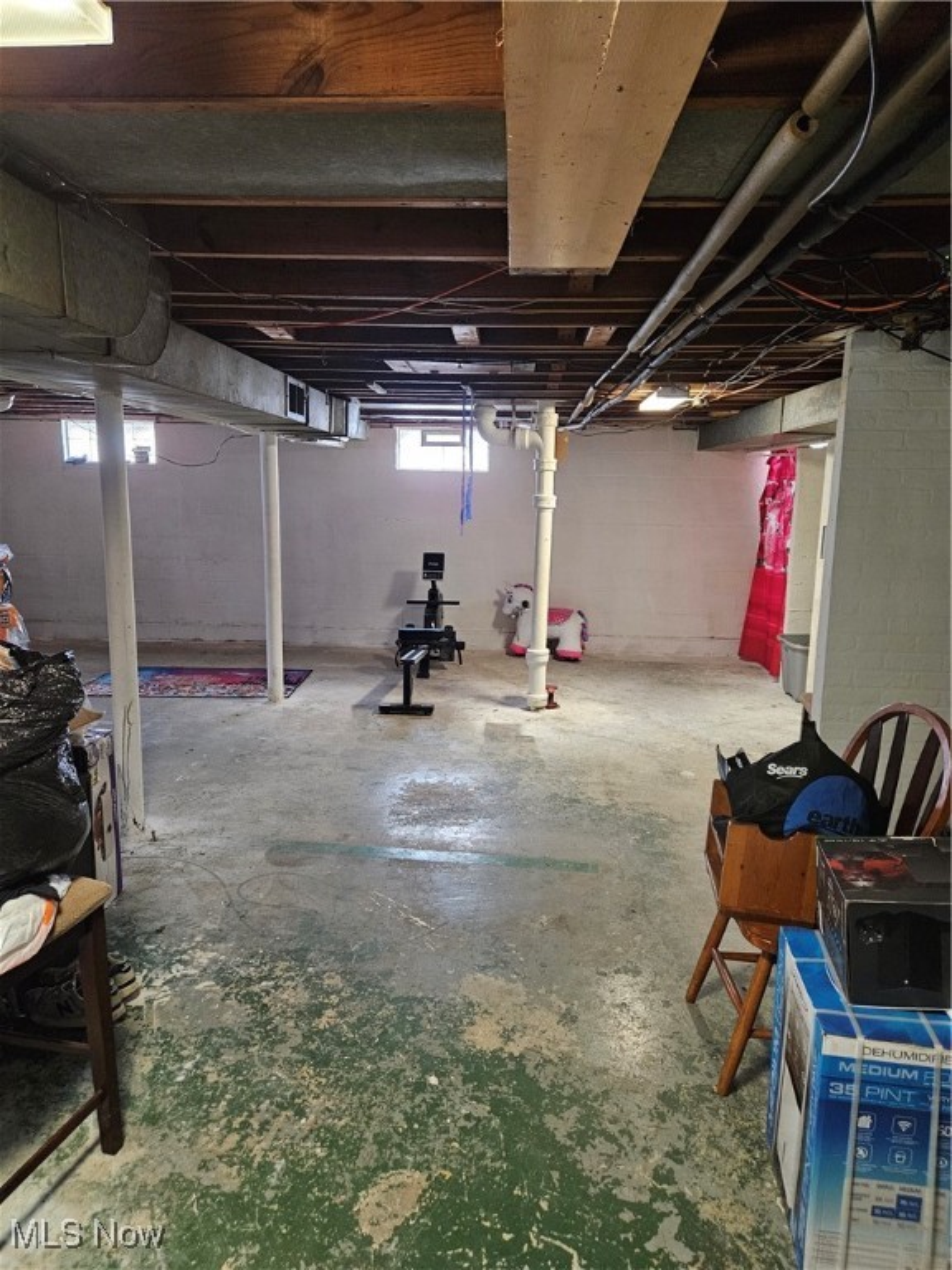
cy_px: 635
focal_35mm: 23
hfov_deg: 58.9
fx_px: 843
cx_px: 476
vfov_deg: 73.9
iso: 800
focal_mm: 5.4
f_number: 1.8
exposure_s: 1/60
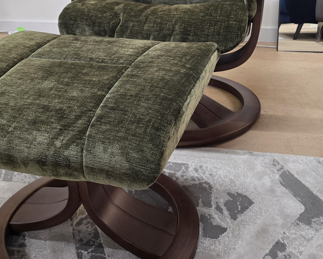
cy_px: 54
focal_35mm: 42
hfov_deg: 43.8
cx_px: 149
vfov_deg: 34.6
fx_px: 401
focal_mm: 6.3
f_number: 1.7
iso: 200
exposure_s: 1/100
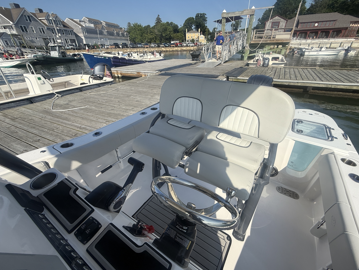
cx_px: 188
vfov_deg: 81.7
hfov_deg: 98.1
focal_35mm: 15
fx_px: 156
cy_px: 138
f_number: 2.2
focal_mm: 2.22
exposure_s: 1/2506
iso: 50
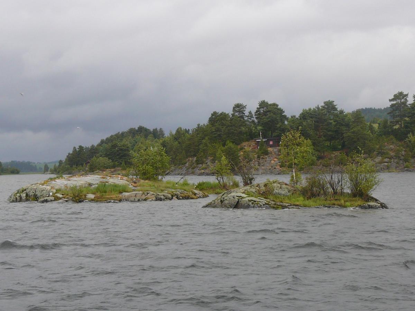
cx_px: 208
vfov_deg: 19.4
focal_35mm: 76
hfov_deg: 25.7
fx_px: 911
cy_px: 156
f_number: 5.6
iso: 80
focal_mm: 9.1
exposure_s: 1/400
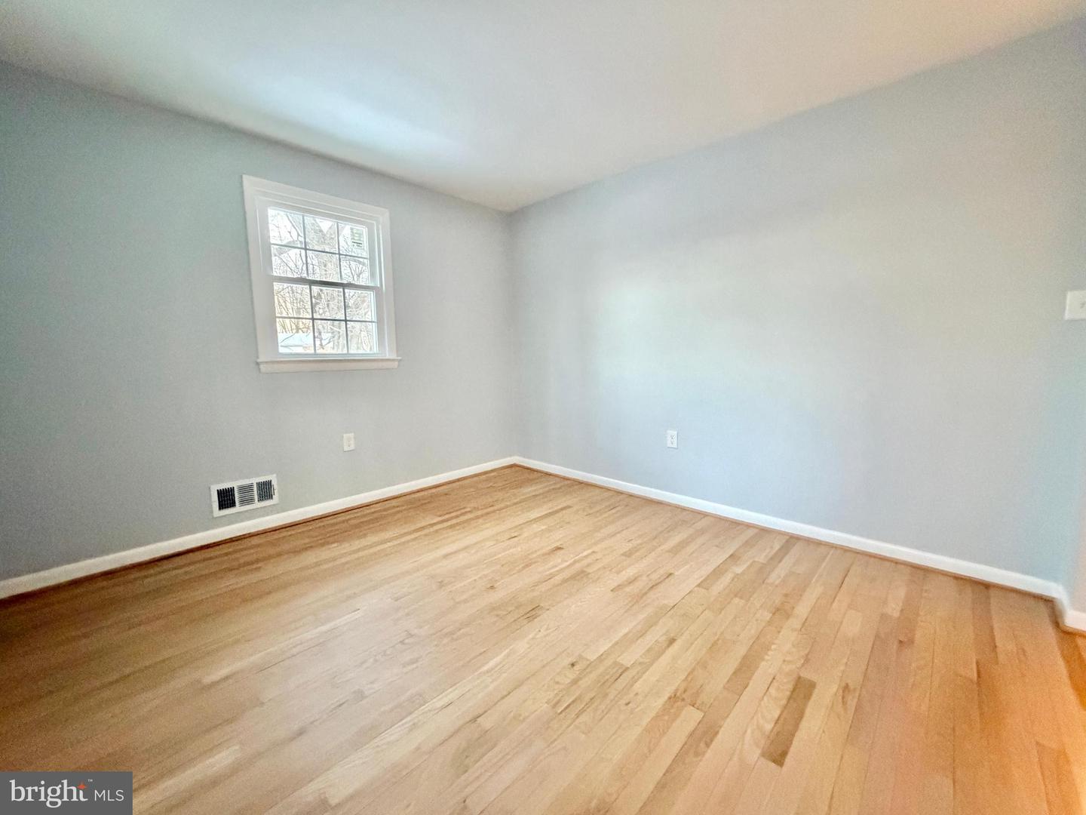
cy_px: 408
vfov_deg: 85.7
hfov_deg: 102.1
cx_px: 543
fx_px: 439
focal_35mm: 14
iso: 1250
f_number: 2.2
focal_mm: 2.22
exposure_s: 1/60
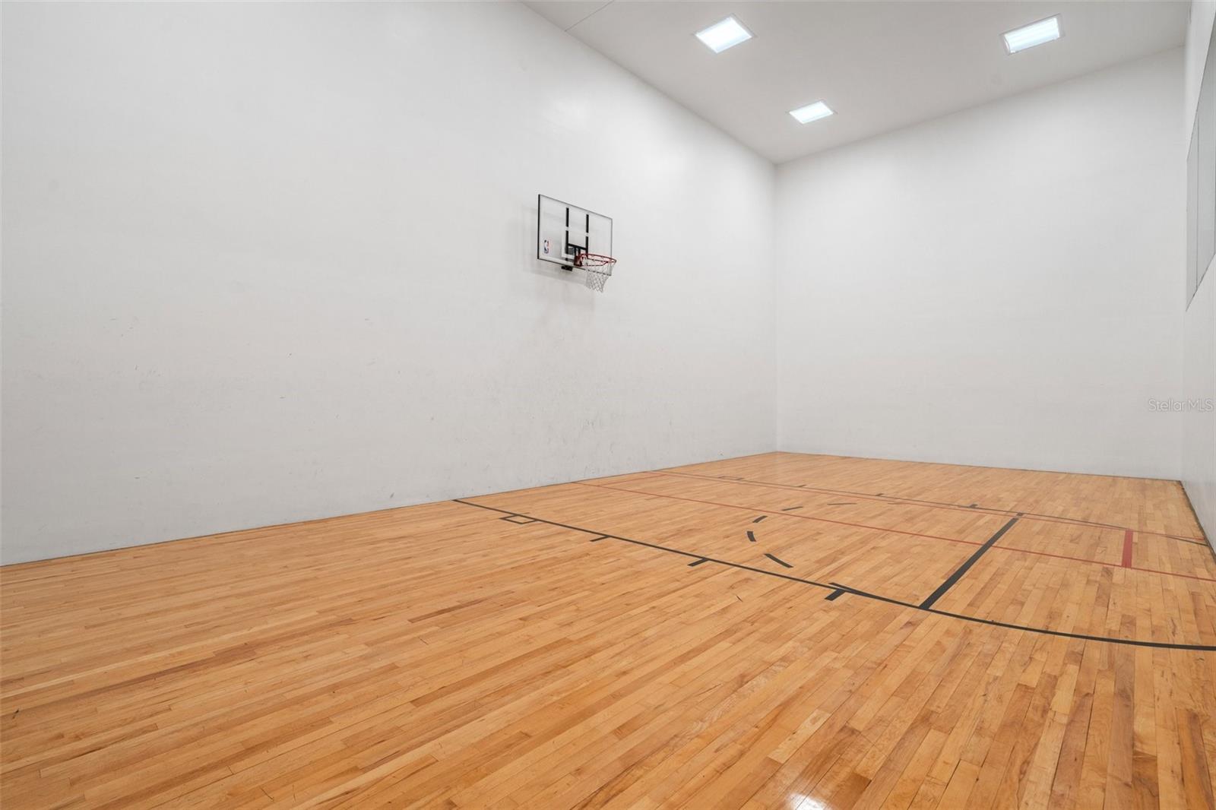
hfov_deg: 96.7
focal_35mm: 16
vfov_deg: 73.7
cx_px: 608
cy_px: 405
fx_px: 540
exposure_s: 1/15
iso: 320
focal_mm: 16
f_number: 8
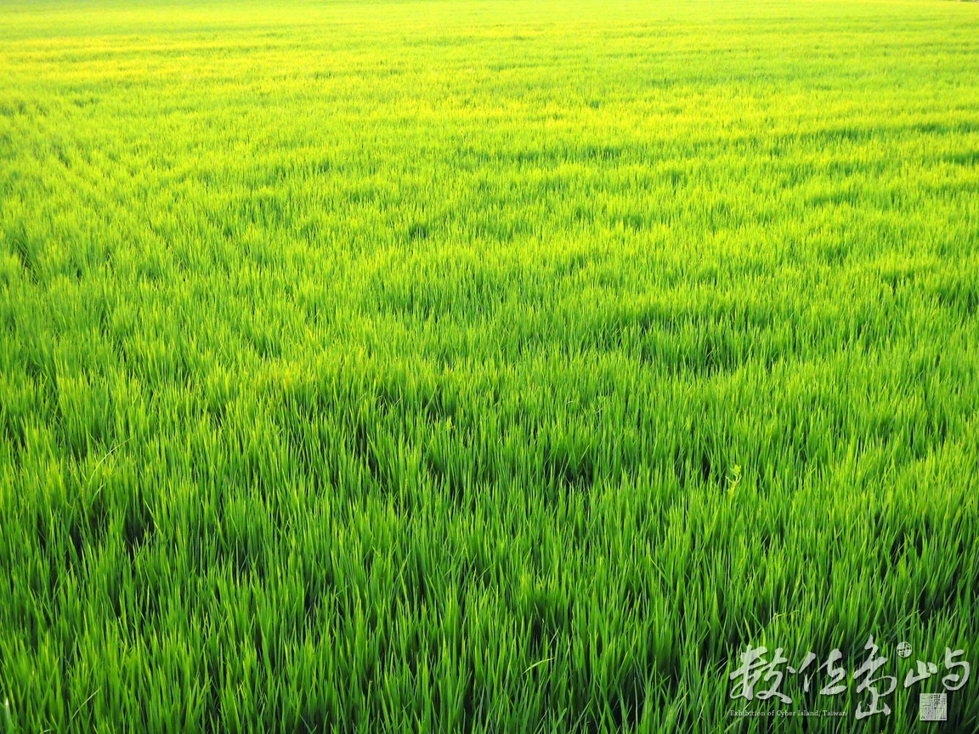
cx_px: 490
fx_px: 1414
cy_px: 367
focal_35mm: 50
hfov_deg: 38.2
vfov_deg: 29.1
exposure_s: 1/125
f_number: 3.7
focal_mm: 9
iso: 400
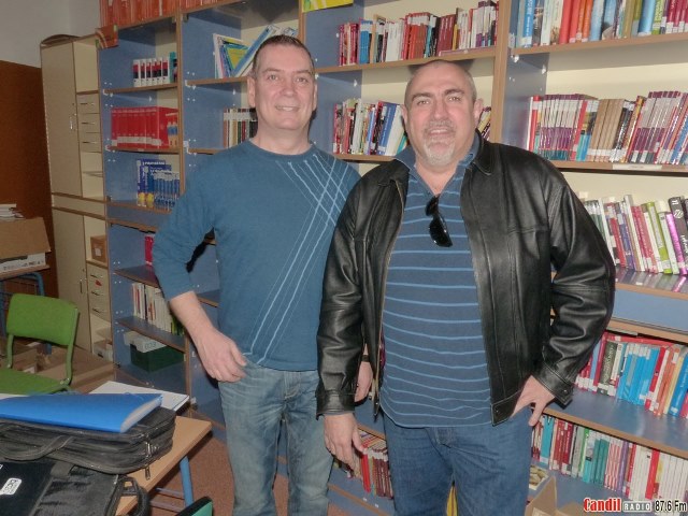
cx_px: 344
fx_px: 497
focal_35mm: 25
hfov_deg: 69.4
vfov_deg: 54.9
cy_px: 258
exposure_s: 1/60
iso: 400
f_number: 8
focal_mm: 4.5
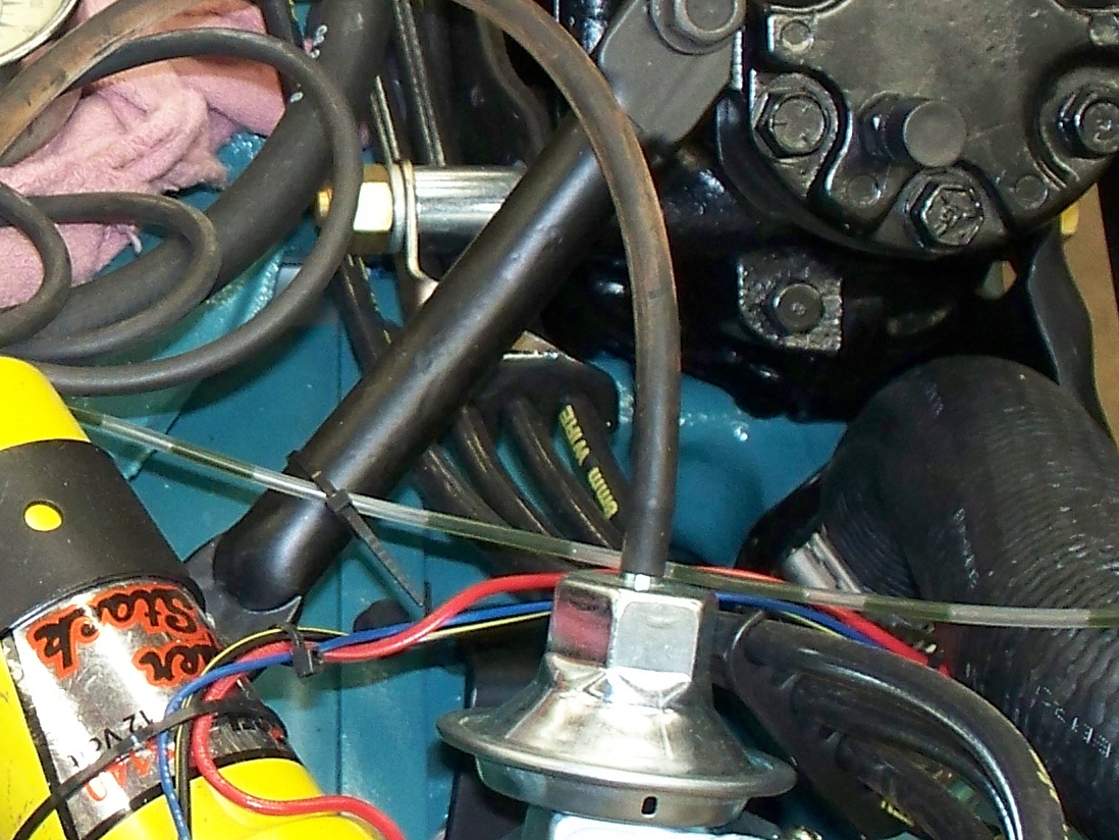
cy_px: 253
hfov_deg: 17.6
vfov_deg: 13.8
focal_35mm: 107
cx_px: -193
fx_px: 3460
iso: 200
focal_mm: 7.54
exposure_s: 1/30
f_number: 2.8
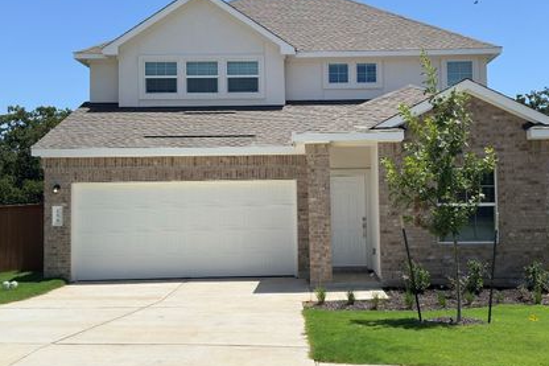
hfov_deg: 43.5
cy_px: 167
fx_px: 686
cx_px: 306
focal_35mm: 45
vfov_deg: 29.8
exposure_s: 1/9434
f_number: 1.78
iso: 100
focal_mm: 6.86
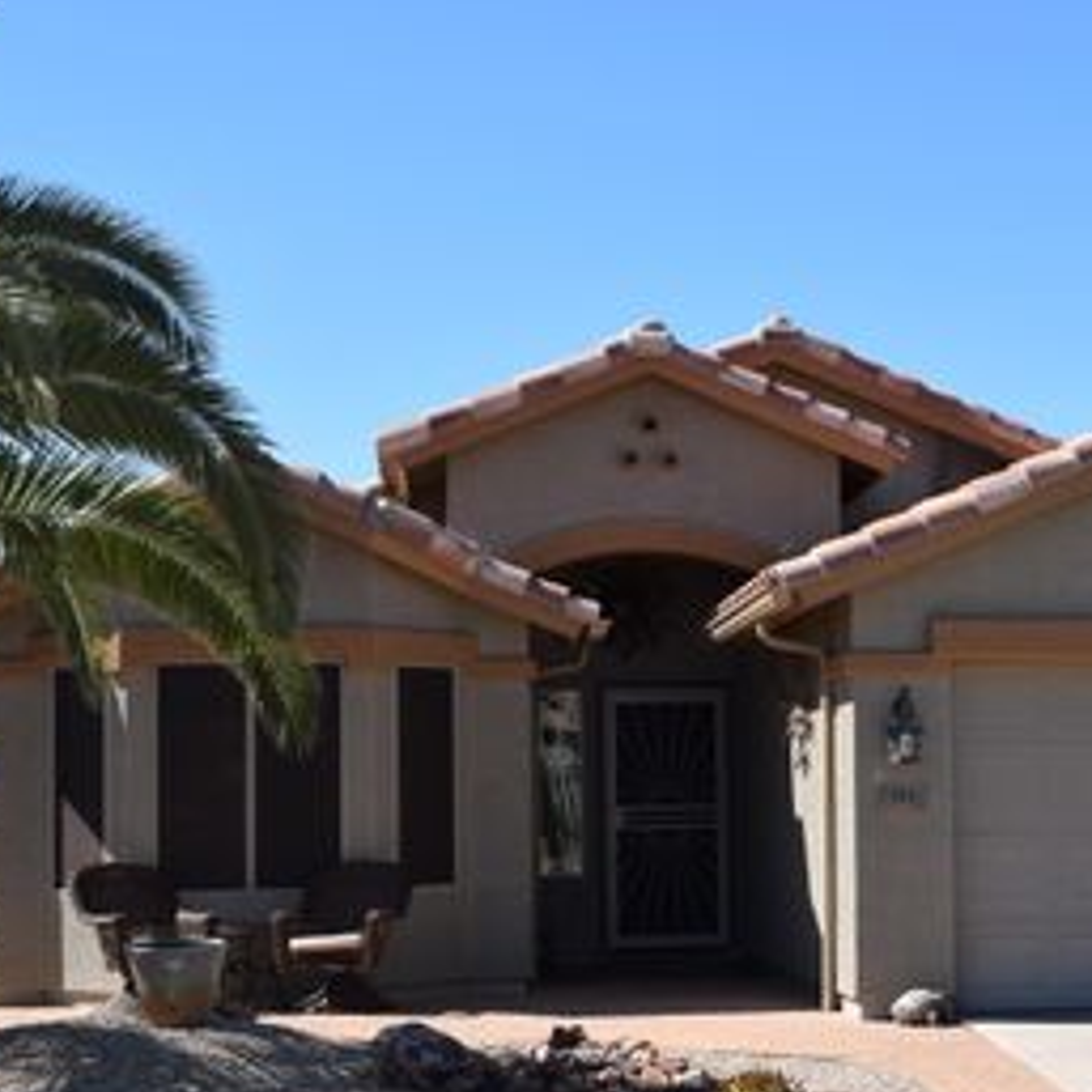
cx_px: 863
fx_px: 2385
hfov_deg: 25.4
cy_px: 695
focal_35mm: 67
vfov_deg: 25.7
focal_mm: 27
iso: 100
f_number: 11
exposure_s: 1/200
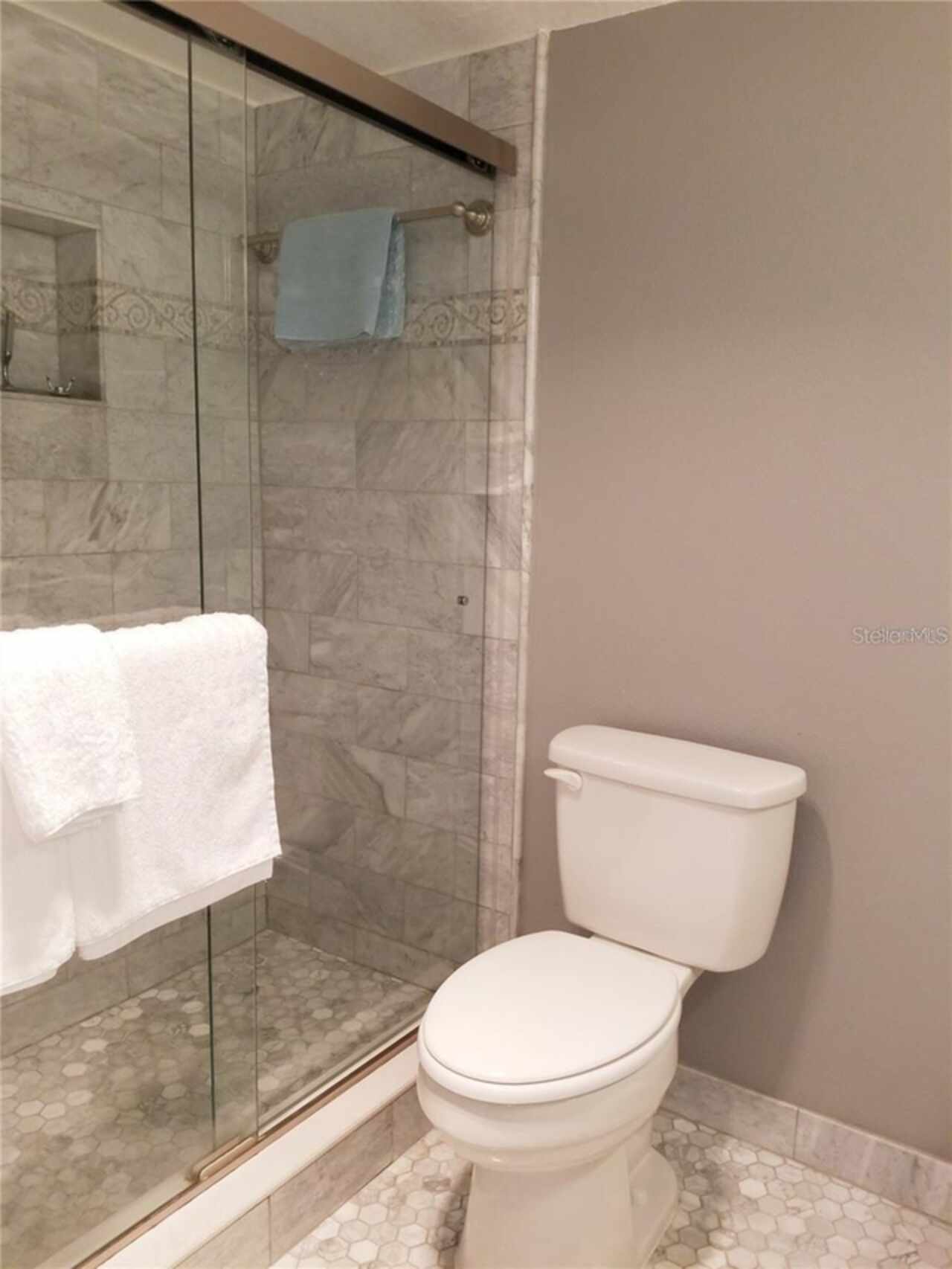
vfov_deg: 67.3
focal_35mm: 26
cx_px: 476
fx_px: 953
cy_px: 634
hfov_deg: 53.1
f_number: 1.7
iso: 80
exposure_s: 1/120
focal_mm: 4.3
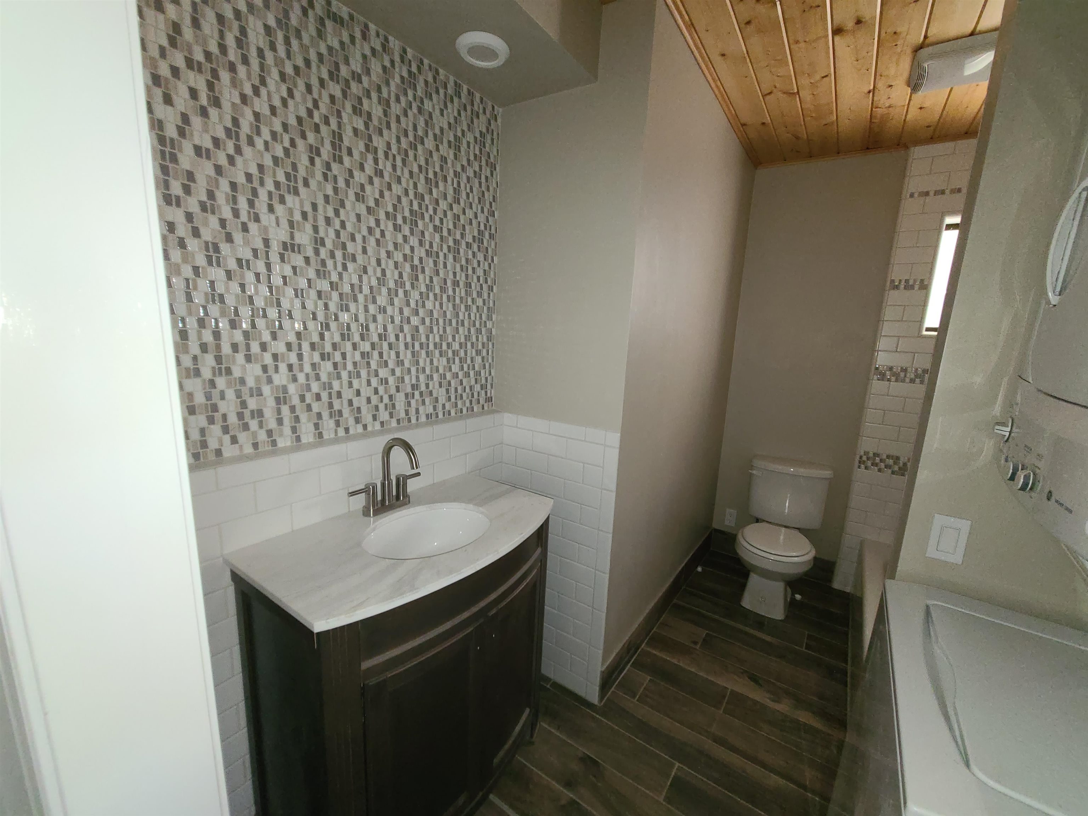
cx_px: 544
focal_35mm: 13
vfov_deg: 89.9
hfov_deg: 106.2
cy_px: 408
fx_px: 409
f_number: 2.2
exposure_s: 1/36
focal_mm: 2.2
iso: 320
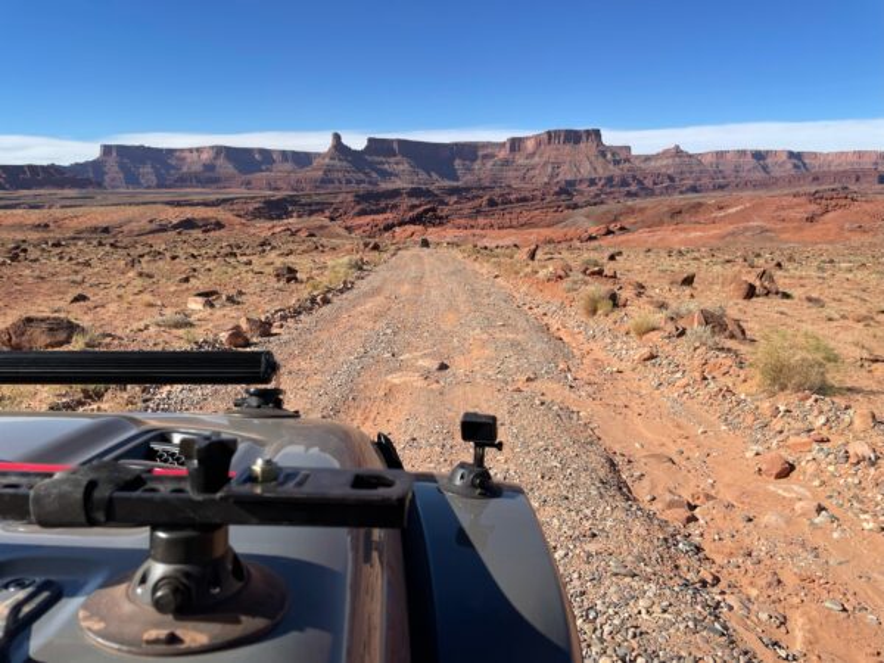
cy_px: 332
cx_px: 442
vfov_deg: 53.1
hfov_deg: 67.3
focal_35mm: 26
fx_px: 664
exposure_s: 1/3509
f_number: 1.6
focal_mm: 4.2
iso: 32
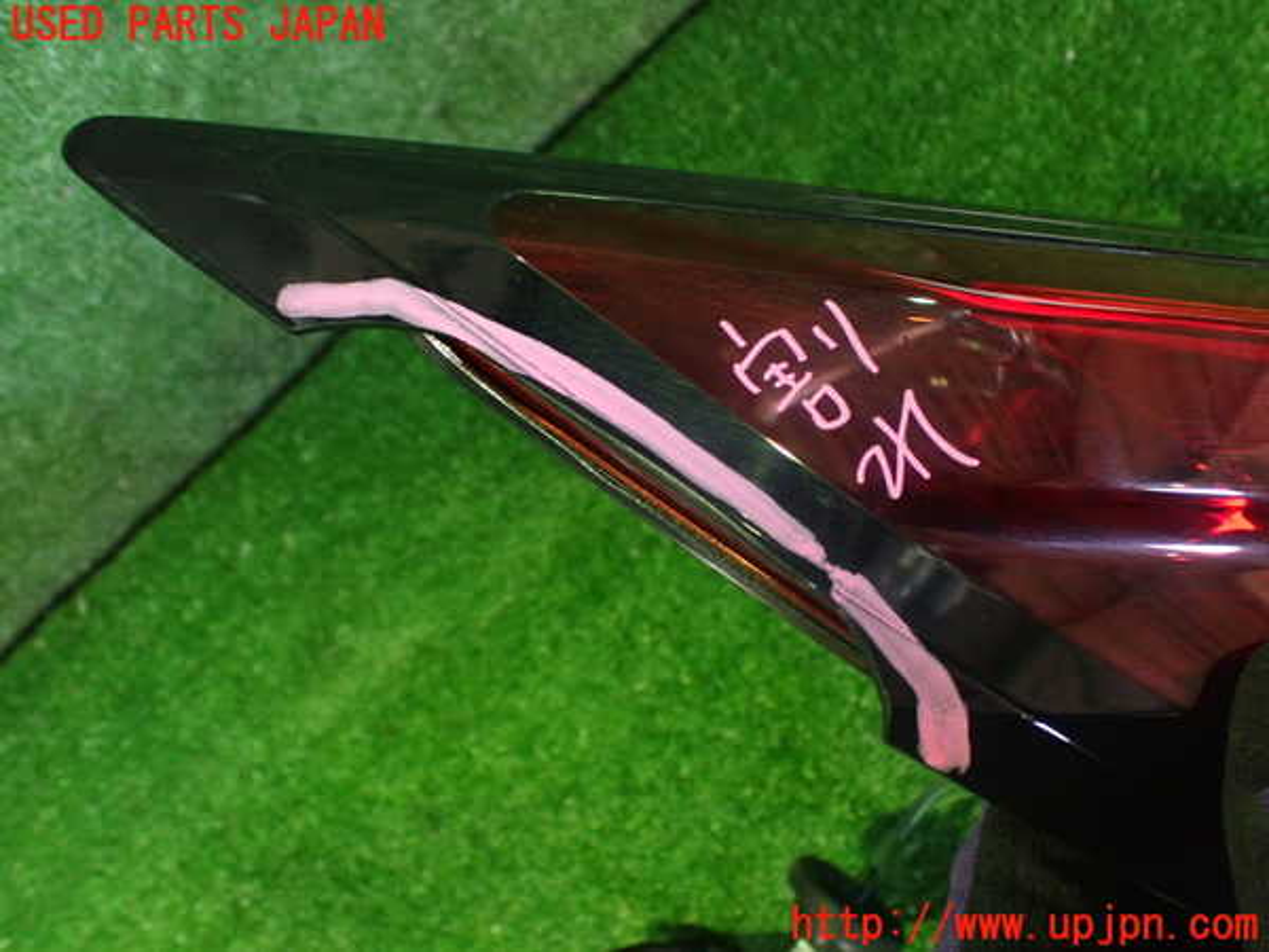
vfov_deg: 46.8
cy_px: 476
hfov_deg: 60.0
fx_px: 1100
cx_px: 634
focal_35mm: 30
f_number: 2.3
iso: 1000
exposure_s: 1/30
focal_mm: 5.4
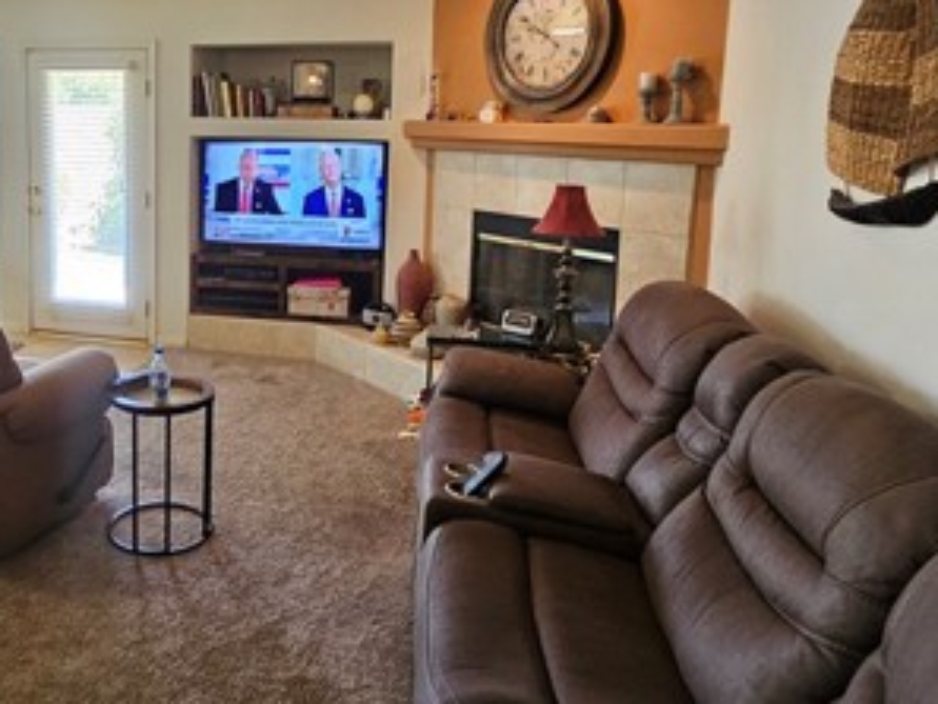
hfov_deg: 60.1
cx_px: 240
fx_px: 759
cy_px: 224
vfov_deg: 48.8
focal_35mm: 28
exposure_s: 1/60
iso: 250
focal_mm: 2.2
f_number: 2.2
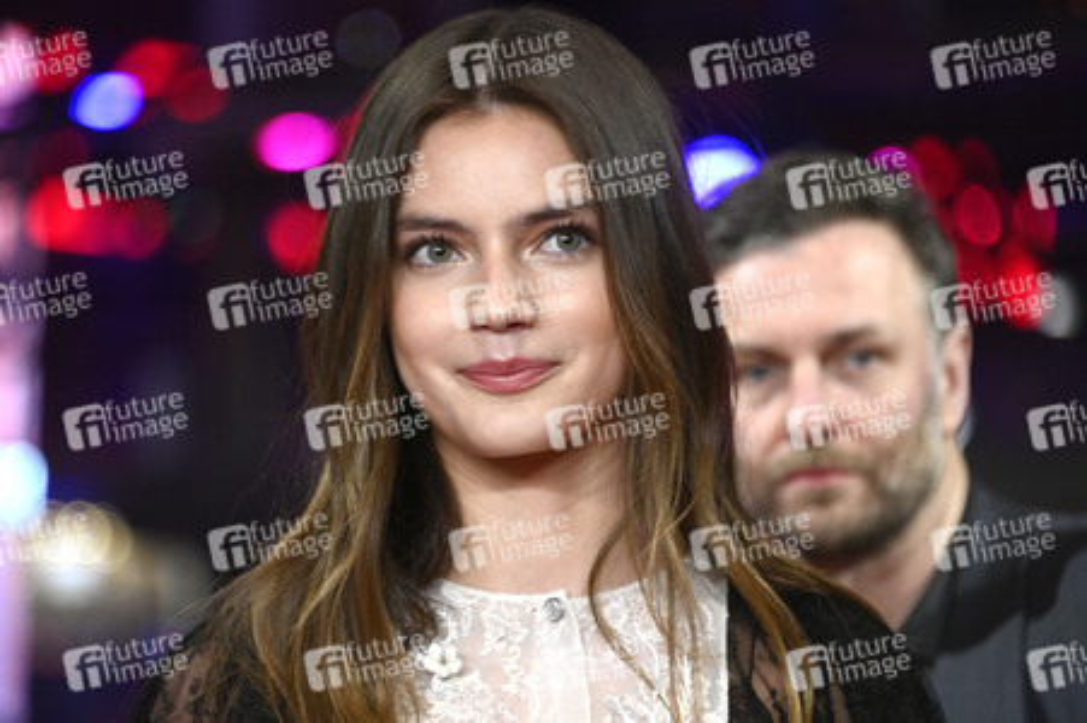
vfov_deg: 5.5
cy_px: 362
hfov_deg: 8.2
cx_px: 544
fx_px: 7543
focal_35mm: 250
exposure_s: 1/250
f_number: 5.6
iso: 4000
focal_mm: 250
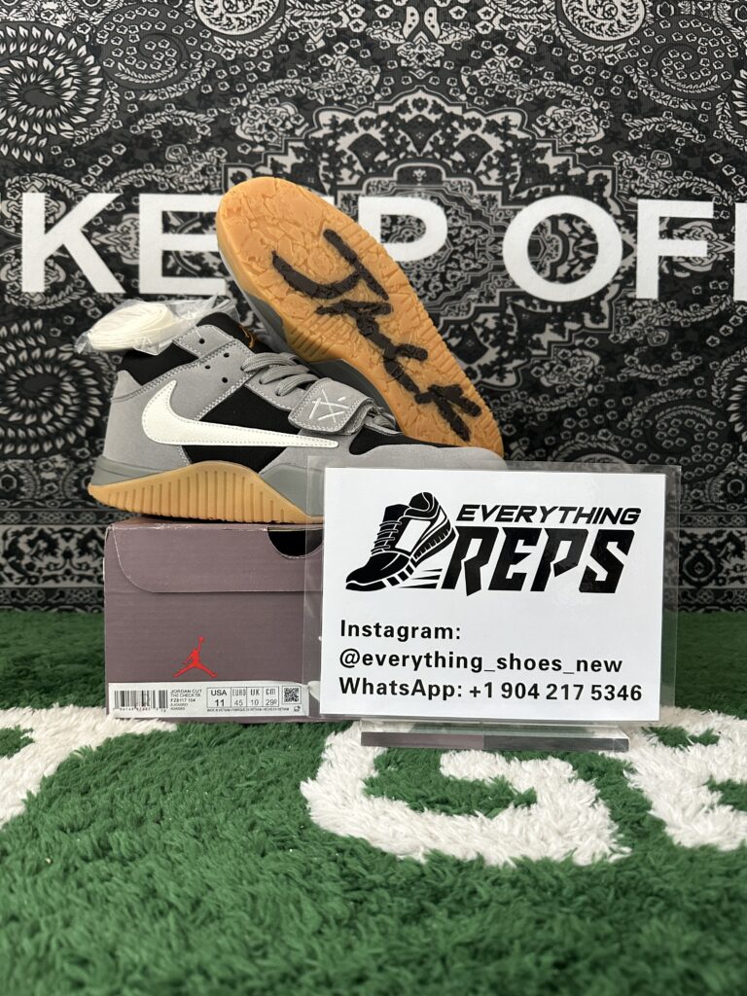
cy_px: 498
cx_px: 374
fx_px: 691
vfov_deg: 71.6
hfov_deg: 56.8
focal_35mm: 24
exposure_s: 1/50
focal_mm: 6.86
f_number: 1.78
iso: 320
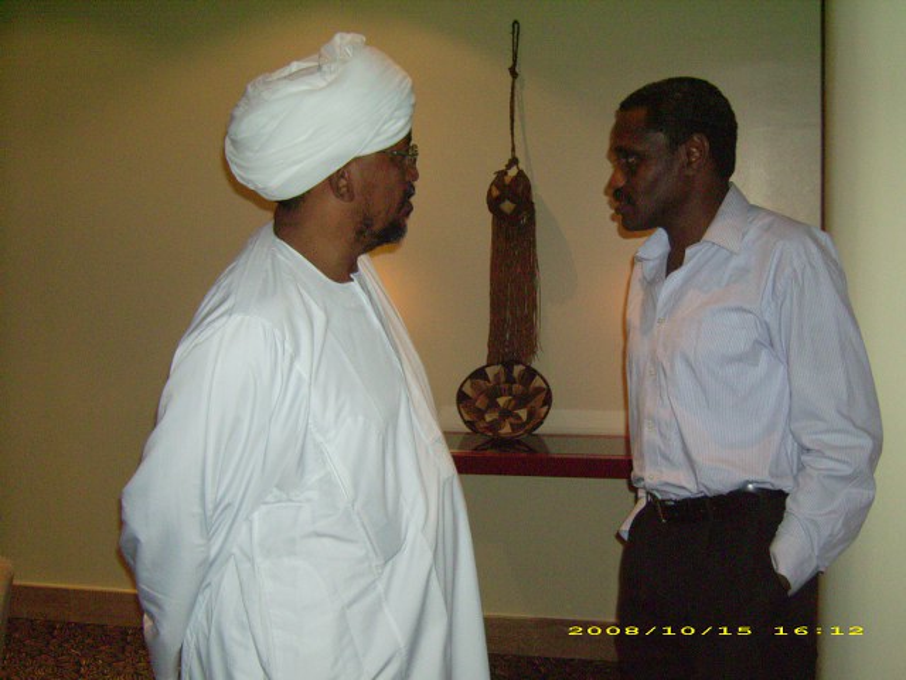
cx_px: 453
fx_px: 1256
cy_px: 340
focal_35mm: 48
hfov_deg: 39.7
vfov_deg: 30.3
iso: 200
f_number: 3.2
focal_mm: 9.94
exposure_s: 1/60
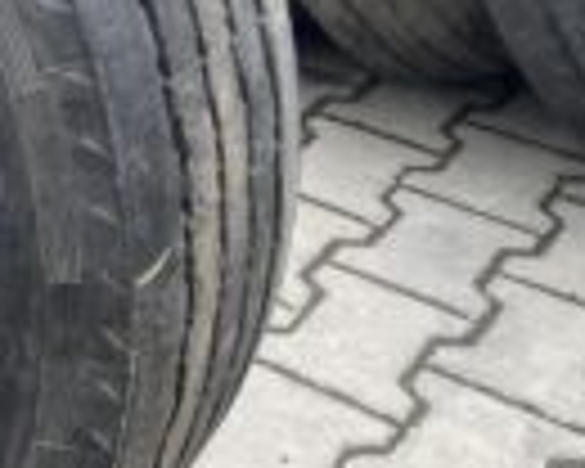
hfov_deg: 20.9
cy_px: 74
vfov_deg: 18.1
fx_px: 1454
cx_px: -148
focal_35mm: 84
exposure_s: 1/283
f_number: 1.8
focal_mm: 4.25
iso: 32
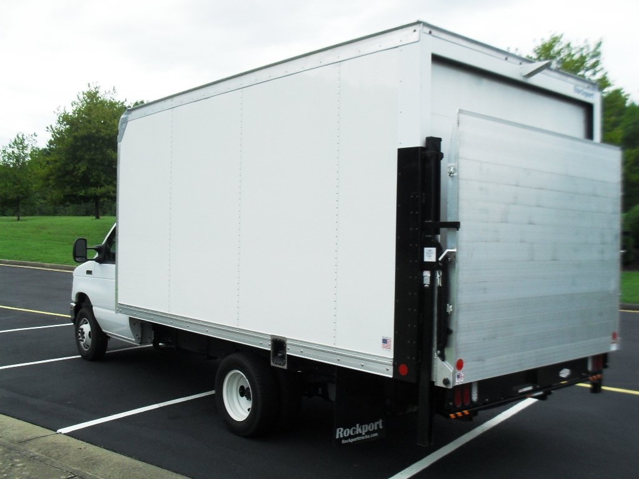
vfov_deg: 40.7
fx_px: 646
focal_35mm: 35
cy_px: 240
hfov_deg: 52.6
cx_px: 320
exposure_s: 1/90
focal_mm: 6.3
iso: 100
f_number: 8.4
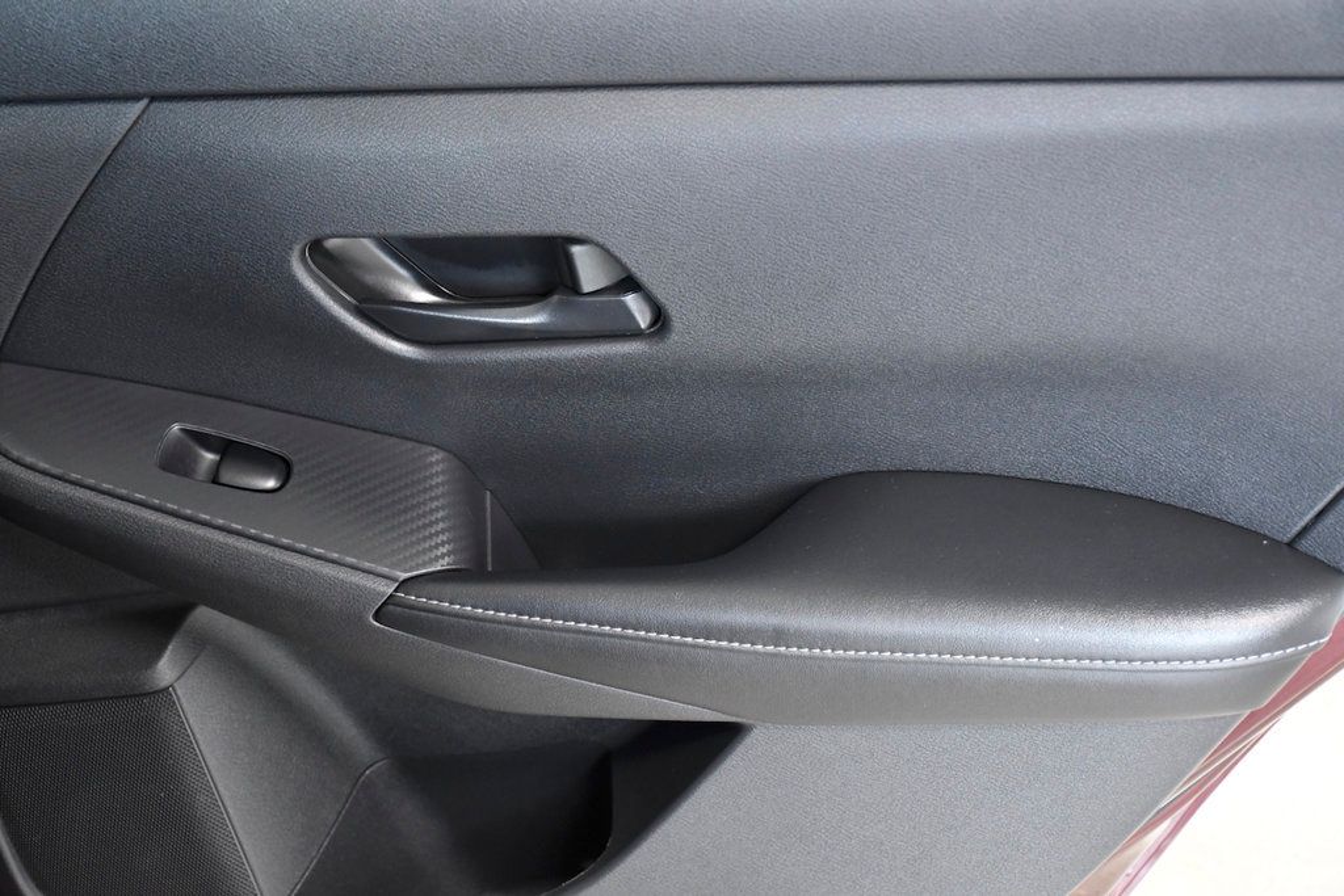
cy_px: 448
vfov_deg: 18.9
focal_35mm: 72
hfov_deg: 28.1
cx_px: 672
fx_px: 2688
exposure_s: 1/100
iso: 2500
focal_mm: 48
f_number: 5
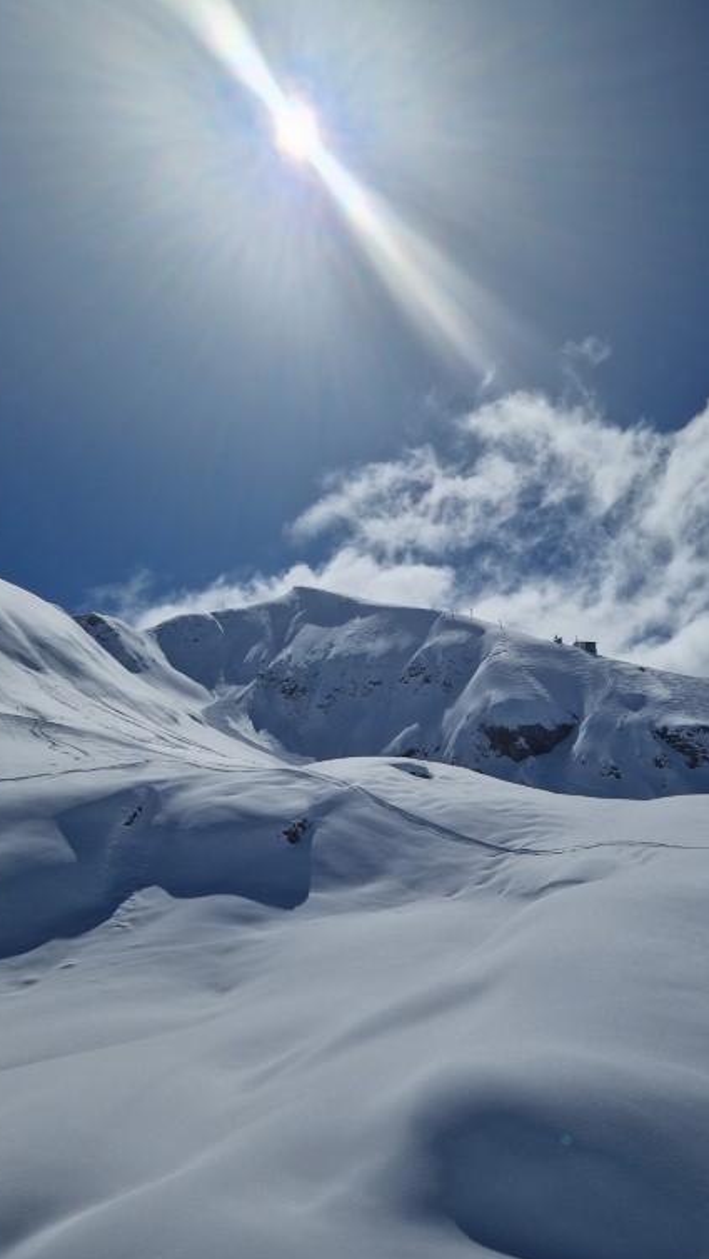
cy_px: 635
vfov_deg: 58.0
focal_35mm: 34
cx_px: 429
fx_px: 1136
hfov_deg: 34.5
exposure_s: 1/16064
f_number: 1.8
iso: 50
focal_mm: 5.4
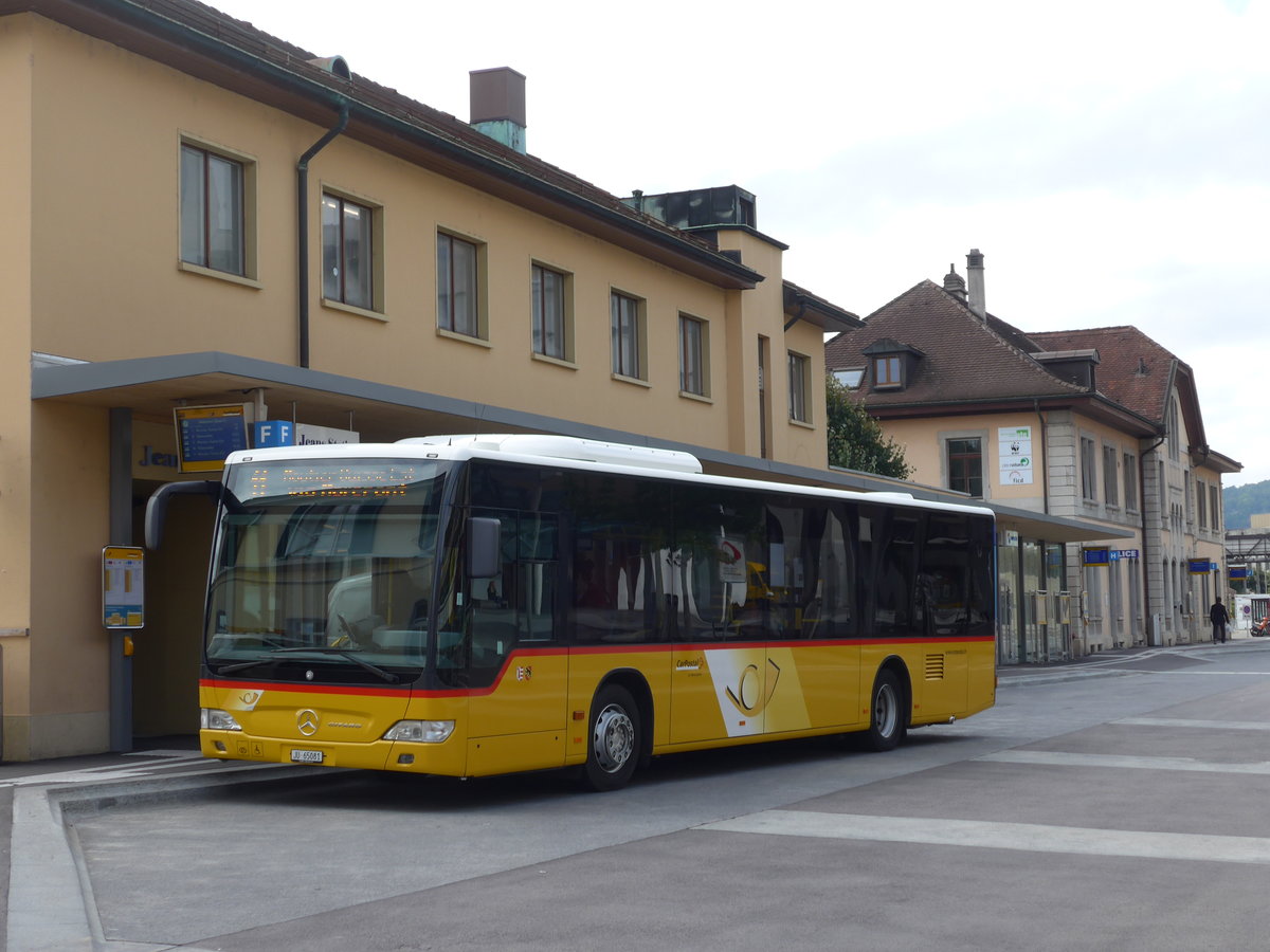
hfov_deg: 32.7
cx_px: 635
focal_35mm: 59
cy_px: 476
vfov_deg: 24.8
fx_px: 2165
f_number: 3.5
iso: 80
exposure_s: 1/500
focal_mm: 12
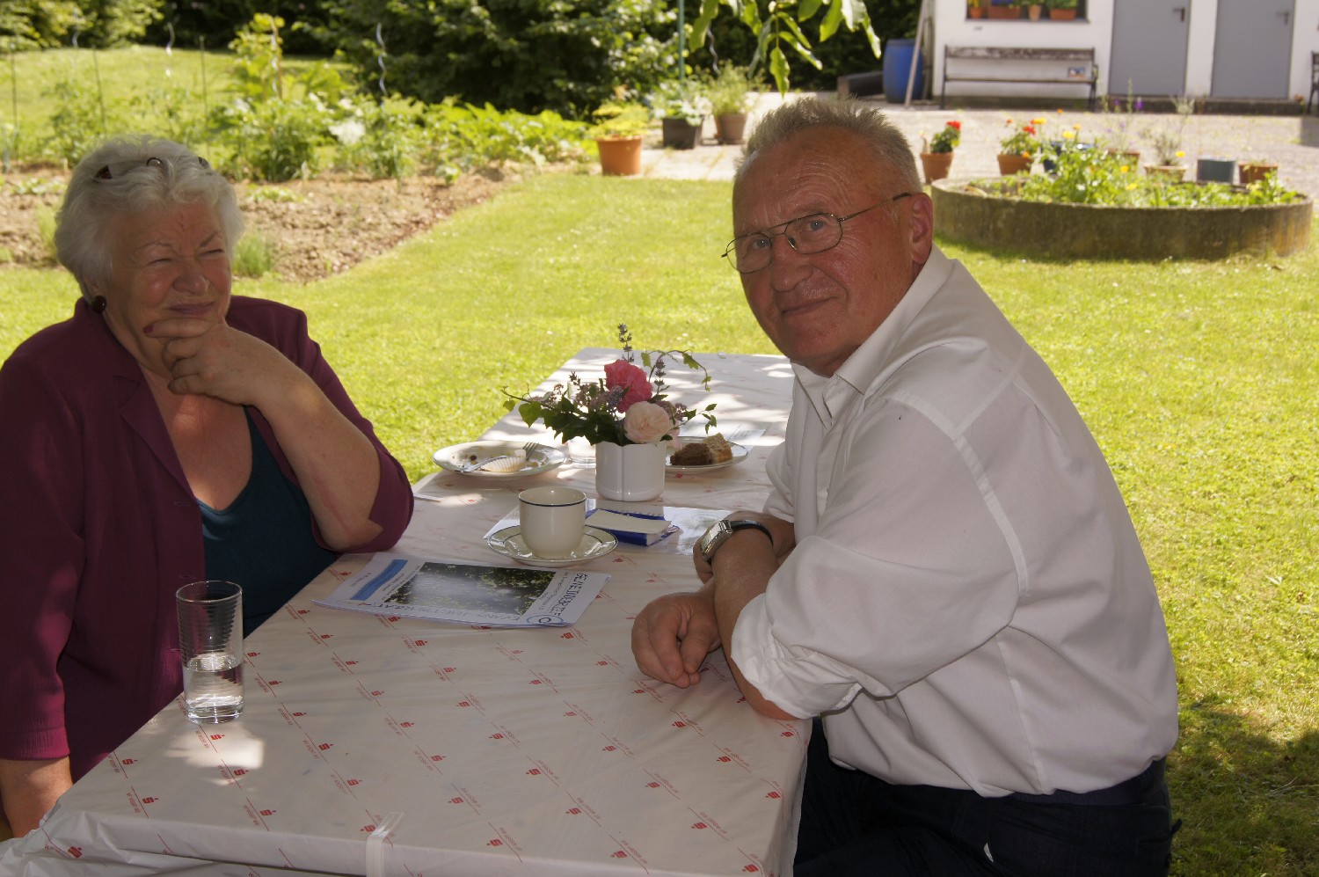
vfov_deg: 29.8
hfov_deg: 43.6
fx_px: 1647
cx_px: 660
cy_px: 438
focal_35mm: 45
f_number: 9
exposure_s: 1/100
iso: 100
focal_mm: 30
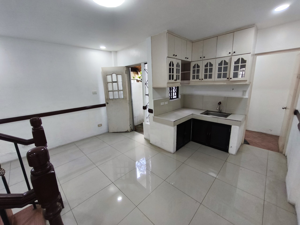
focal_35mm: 15
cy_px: 112
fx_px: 130
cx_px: 150
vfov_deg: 81.7
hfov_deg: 98.2
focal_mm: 1.91
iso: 80
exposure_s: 1/60
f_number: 2.2
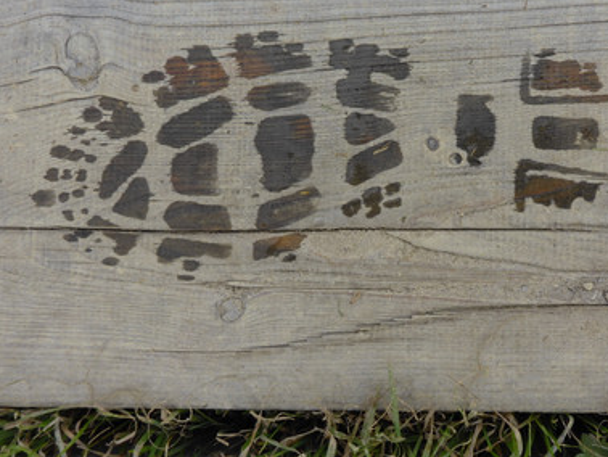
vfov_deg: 38.3
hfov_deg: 49.5
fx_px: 650
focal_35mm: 37
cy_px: 159
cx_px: 389
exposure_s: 1/500
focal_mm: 4.9
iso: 80
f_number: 3.3
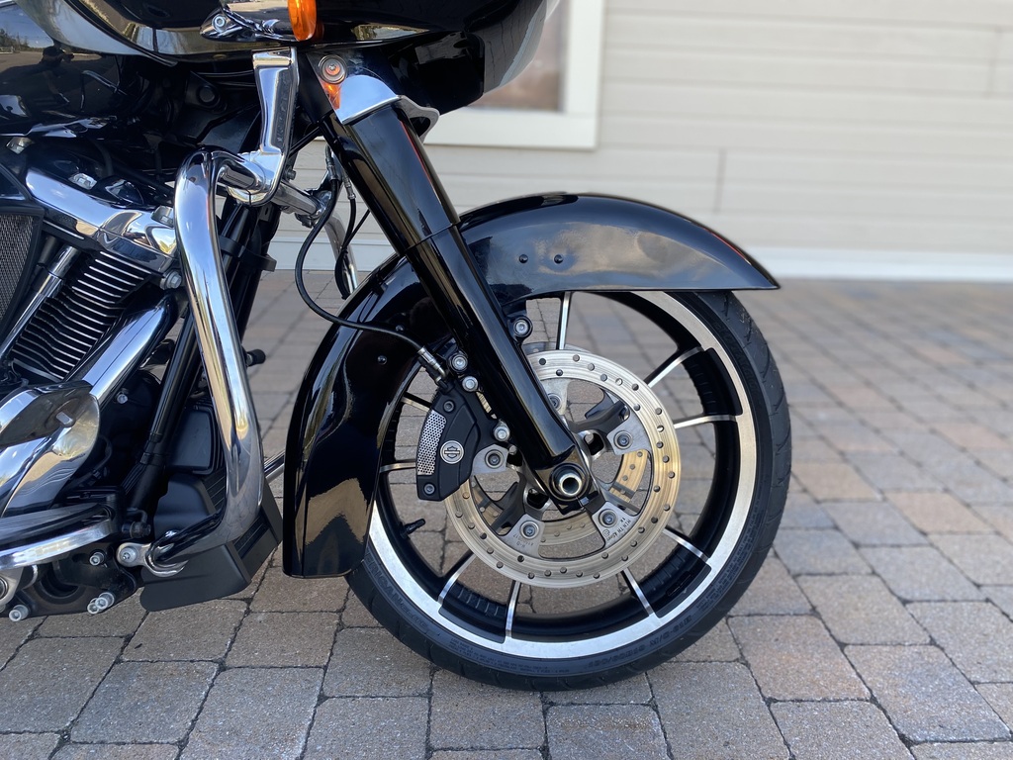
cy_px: 380
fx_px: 761
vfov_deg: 53.1
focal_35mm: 26
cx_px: 506
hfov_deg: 67.3
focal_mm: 4.25
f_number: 1.8
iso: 32
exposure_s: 1/220
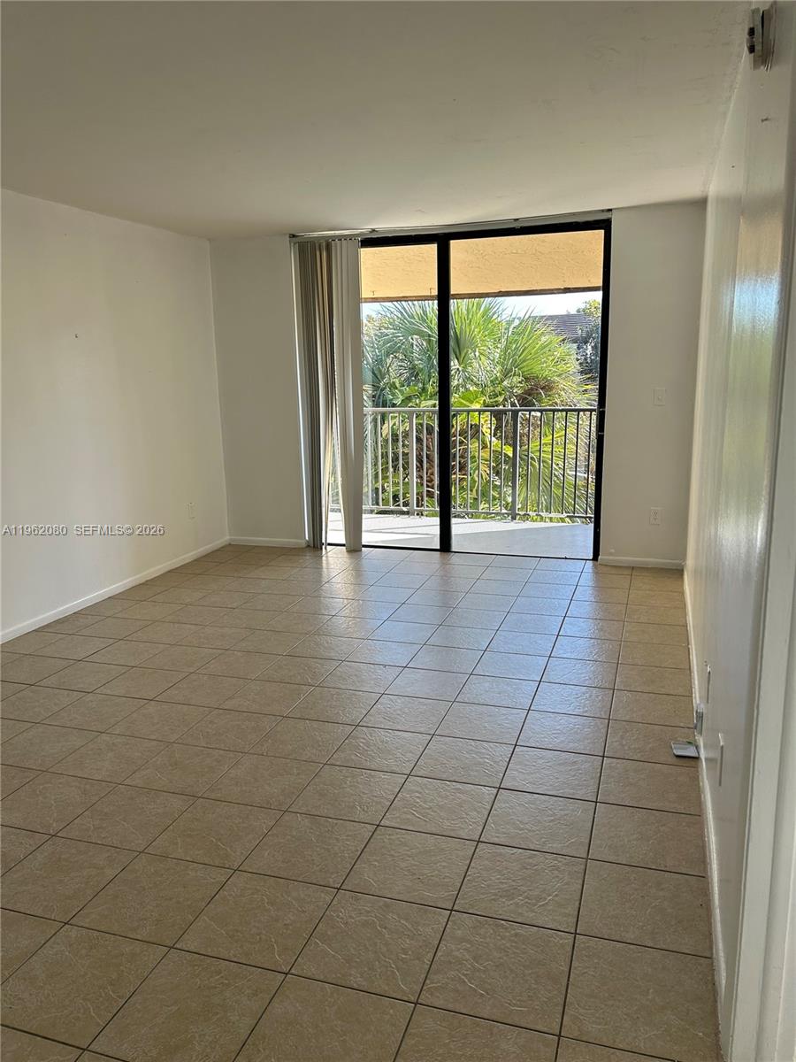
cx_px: 398
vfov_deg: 67.3
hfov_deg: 53.1
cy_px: 531
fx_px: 797
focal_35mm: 26
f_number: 1.5
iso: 50
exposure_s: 1/353
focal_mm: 5.7
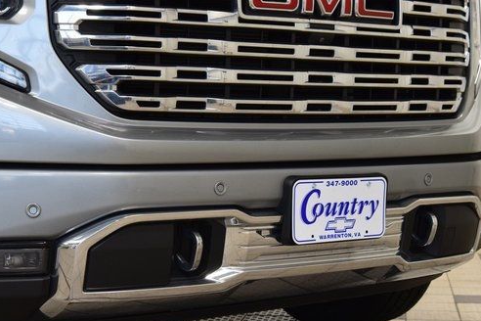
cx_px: 214
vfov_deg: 17.5
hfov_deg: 26.0
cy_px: 208
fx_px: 1042
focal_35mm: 78
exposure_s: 1/60
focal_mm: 40
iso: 1600
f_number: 6.3
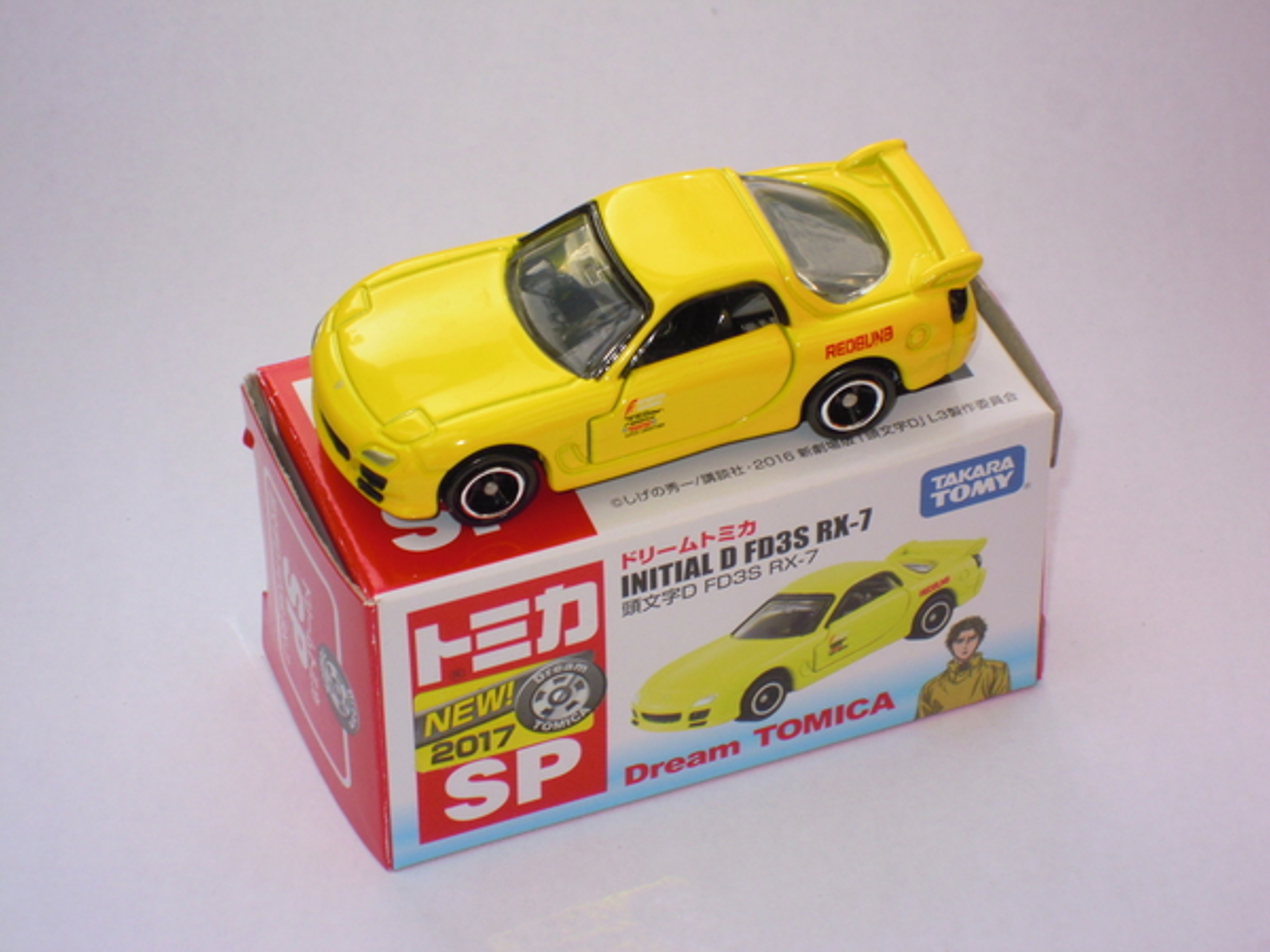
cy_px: 476
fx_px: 5136
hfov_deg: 14.1
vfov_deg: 10.6
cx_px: 635
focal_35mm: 140
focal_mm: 25
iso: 180
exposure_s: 1/100
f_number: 6.6
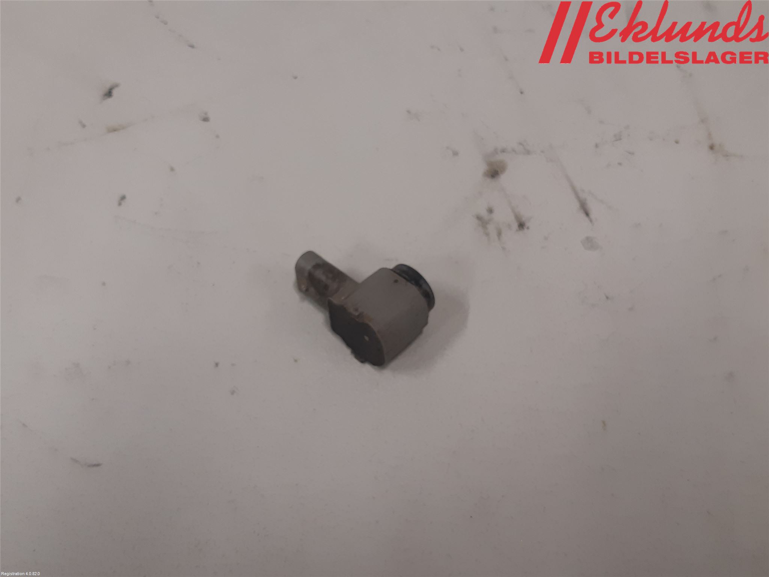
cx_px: 384
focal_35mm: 26
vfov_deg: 53.1
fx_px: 578
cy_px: 288
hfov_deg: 67.3
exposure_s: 1/50
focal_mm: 3.93
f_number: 1.7
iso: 100
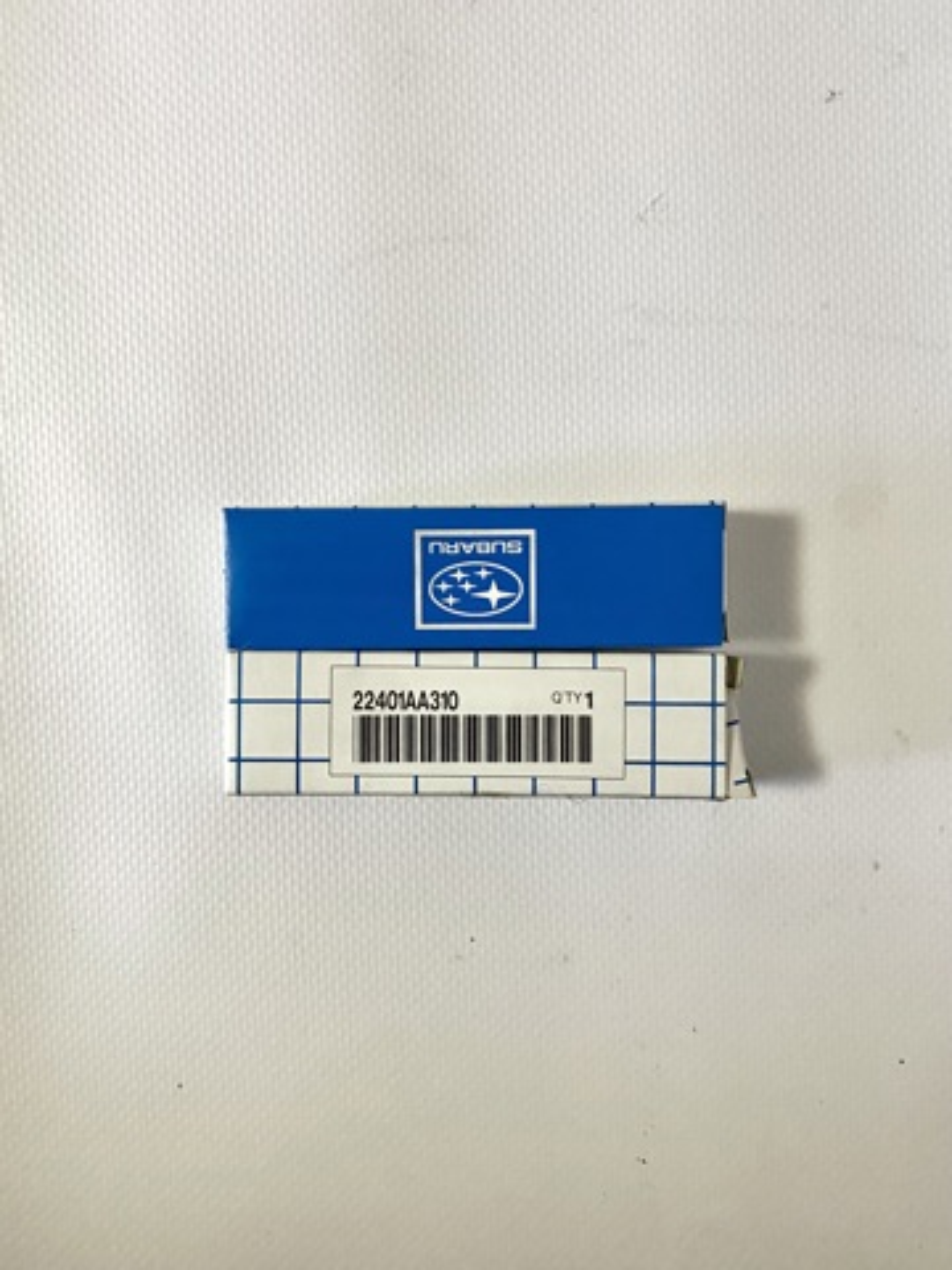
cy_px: 635
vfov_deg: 67.3
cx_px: 476
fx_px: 953
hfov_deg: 53.1
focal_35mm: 26
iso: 320
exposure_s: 1/50
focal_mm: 4.25
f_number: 1.8
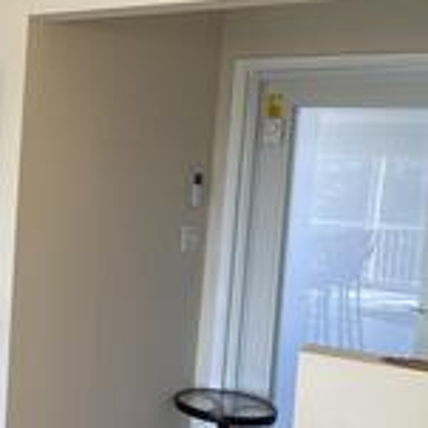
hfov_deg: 24.8
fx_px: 853
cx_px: -113
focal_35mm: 61
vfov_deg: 28.2
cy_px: 224
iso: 80
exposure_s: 1/60
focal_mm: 5.1
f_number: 1.6
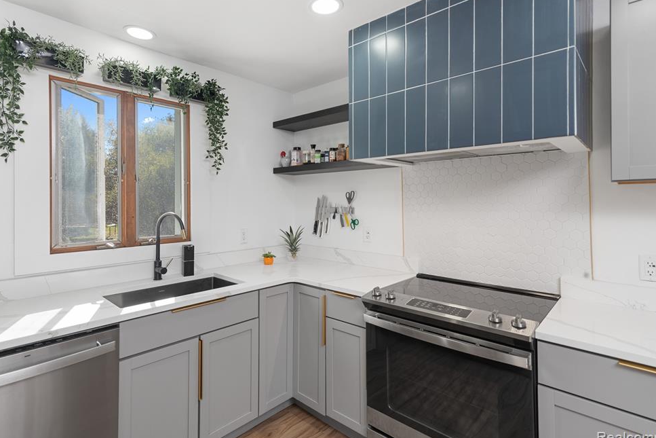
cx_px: 318
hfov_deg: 90.0
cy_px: 216
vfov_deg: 67.4
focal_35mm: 18
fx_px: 328
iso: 320
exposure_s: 1/30
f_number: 9
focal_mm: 17
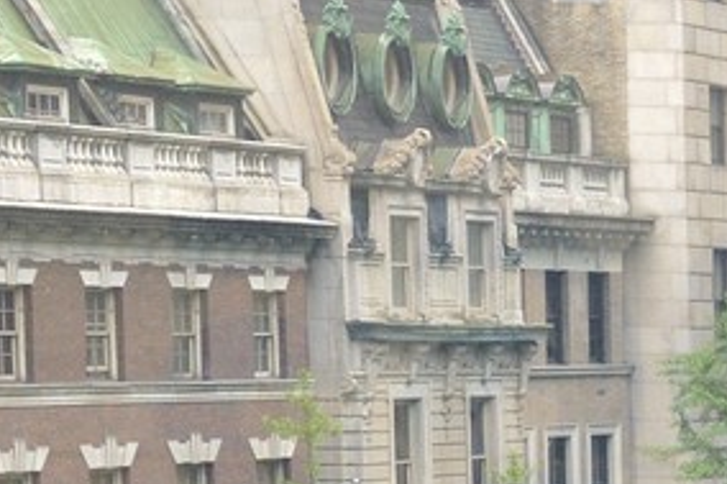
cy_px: 988
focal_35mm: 203
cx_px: 1818
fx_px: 4097
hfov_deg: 9.0
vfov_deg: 6.5
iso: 1600
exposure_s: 1/250
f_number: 4.5
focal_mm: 36
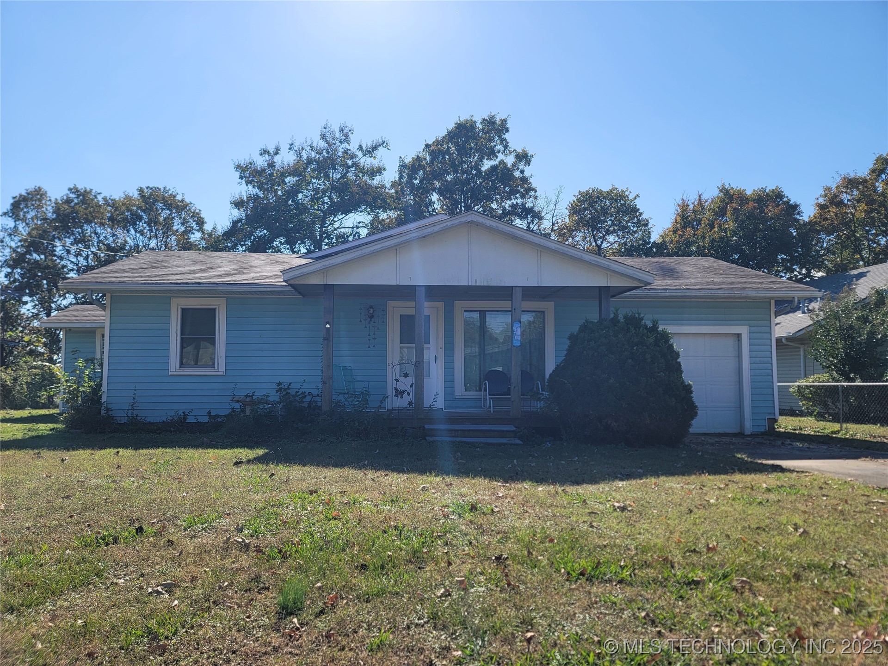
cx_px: 444
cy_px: 333
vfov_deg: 54.9
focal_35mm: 25
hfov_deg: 69.4
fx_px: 641
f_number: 1.8
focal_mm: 7
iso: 20
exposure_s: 1/1102
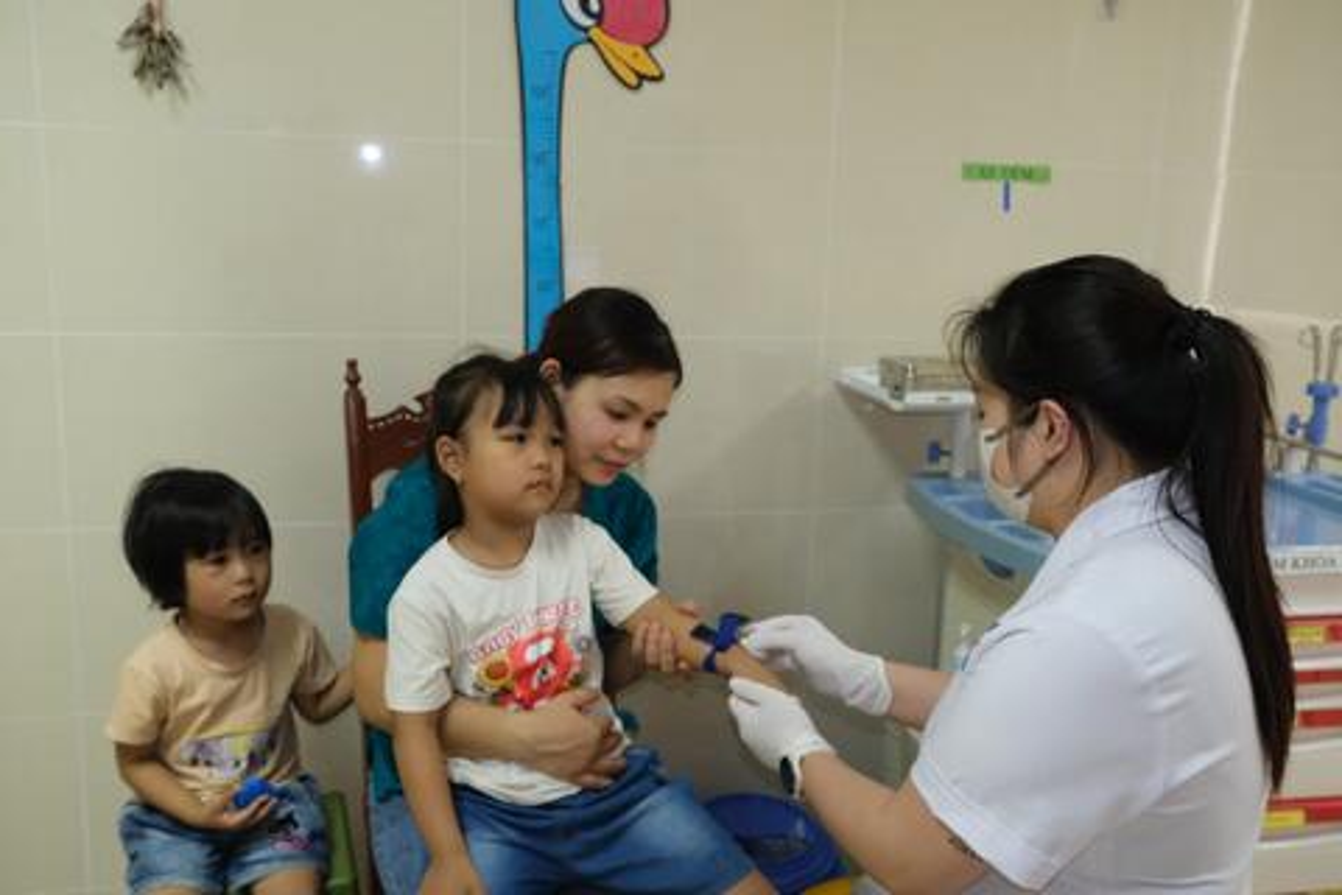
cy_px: 448
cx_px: 671
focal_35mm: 35
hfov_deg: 54.4
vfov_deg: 37.9
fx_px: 1305
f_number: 4
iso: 3200
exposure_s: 1/125
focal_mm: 23
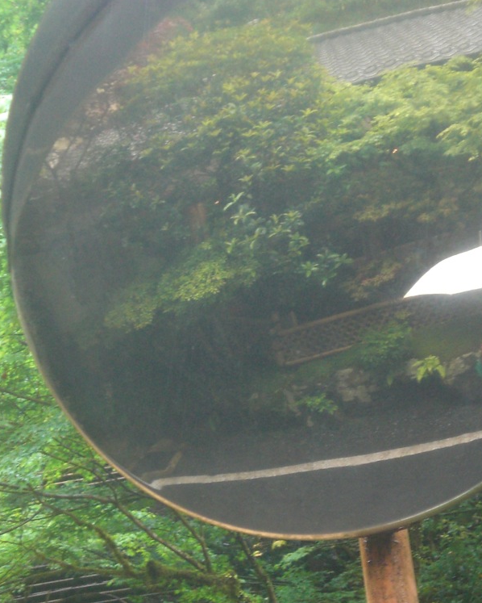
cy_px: 301
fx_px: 1747
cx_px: 304
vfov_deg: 19.6
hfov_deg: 15.7
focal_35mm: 98
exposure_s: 1/40
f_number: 4.5
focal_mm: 12.47
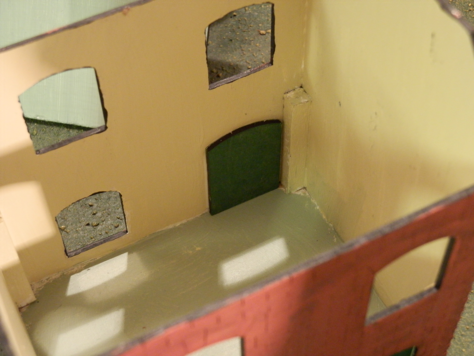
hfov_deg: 31.7
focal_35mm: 61
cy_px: 178
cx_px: 237
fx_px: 835
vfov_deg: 24.0
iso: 400
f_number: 3.7
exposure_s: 1/8
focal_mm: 10.99
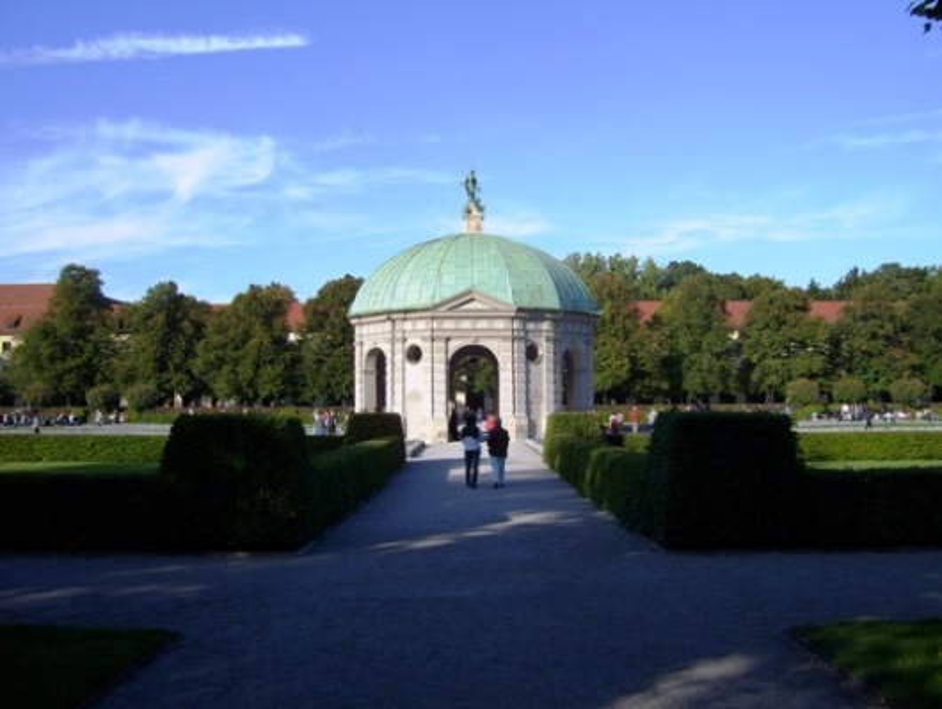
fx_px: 981
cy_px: 354
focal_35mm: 36
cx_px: 471
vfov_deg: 39.7
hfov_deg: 51.3
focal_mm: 6
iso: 80
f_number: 4.8
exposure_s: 1/320
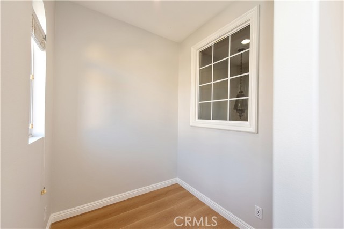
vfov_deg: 81.2
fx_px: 134
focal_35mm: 14
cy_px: 114
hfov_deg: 104.2
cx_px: 172
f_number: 5.6
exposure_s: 1/125
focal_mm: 14
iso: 800
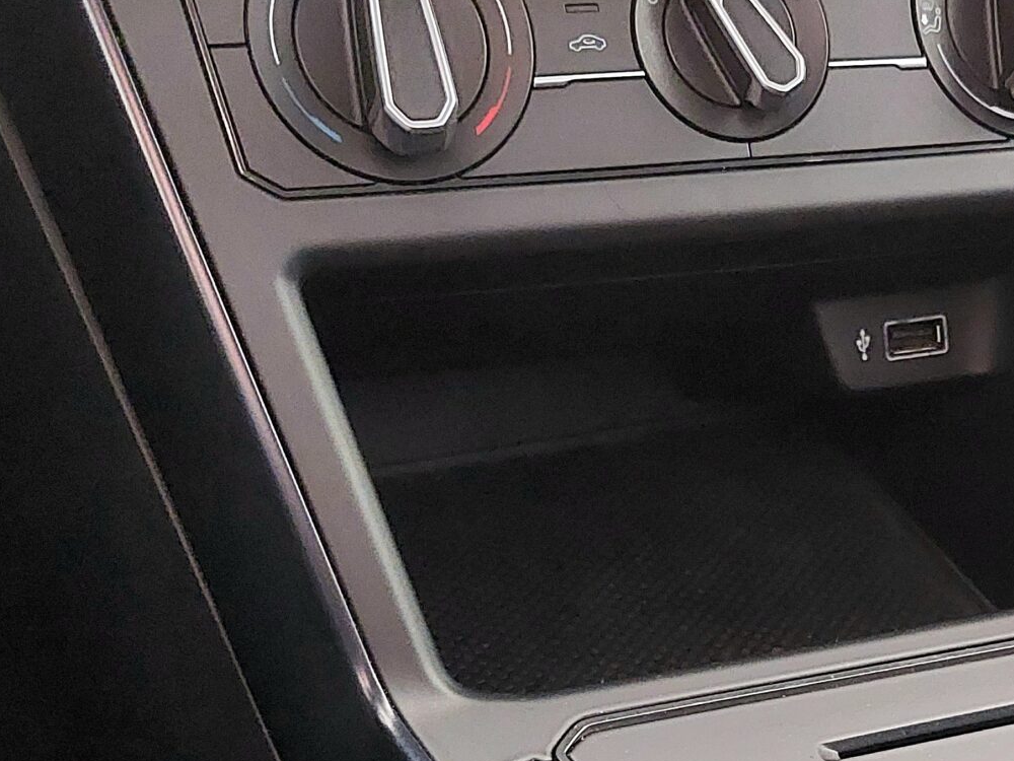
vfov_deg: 22.0
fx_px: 1875
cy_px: 775
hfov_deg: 29.4
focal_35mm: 64
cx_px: 851
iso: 2000
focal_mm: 5.23
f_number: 1.8
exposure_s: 1/24
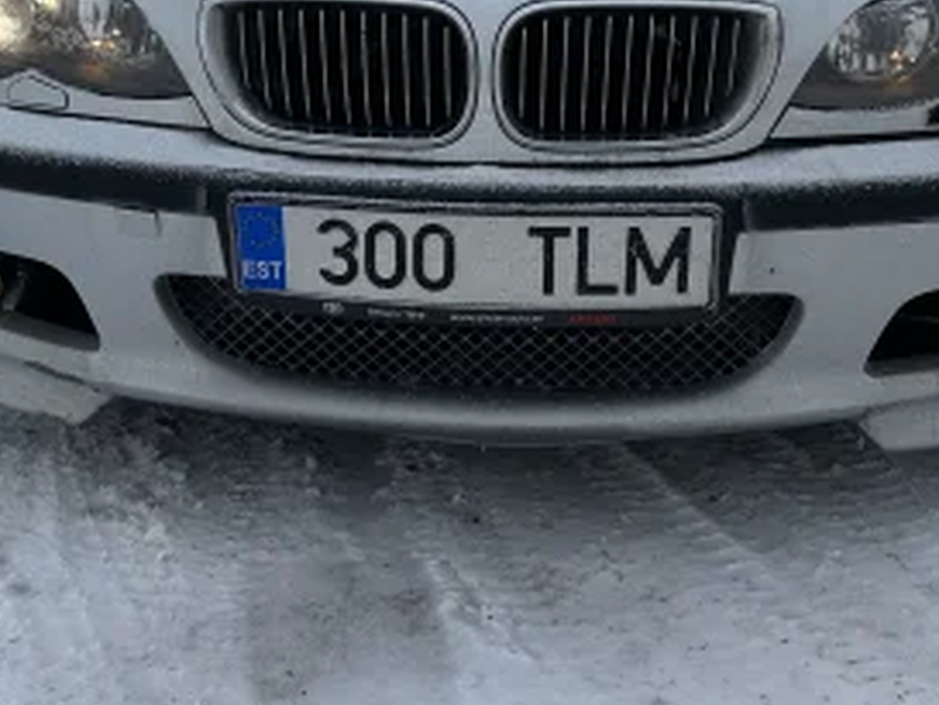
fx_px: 1655
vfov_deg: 23.9
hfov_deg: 31.6
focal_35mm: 61
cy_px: 206
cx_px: 526
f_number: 1.5
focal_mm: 5.7
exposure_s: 1/2123
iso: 50
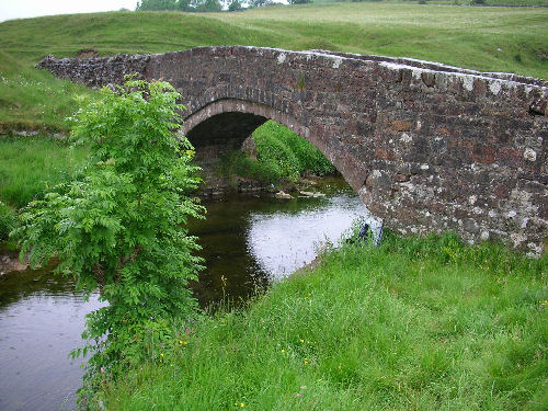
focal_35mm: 35
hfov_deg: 52.6
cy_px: 206
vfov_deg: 40.7
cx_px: 274
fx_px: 554
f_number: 3
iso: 50
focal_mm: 5.8
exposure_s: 1/93.6
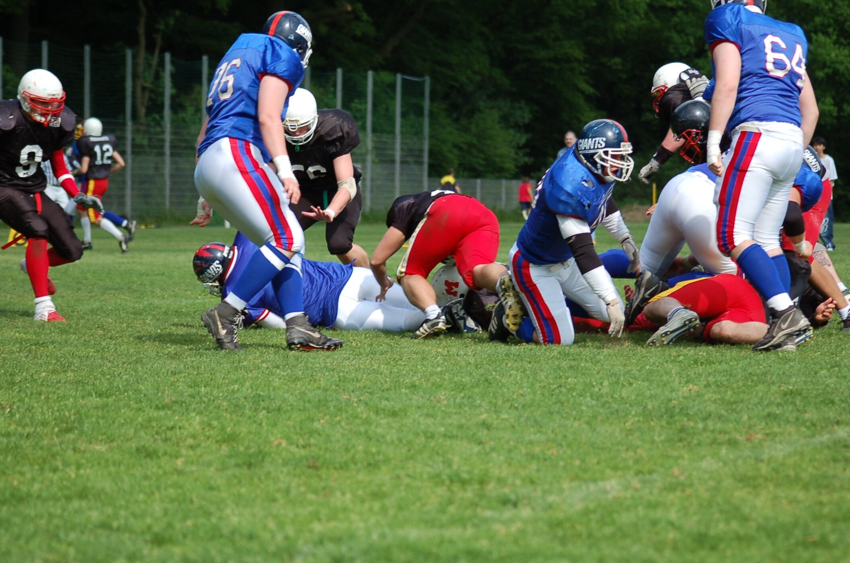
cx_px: 436
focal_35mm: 155
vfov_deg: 8.8
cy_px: 275
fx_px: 3653
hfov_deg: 13.3
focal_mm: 100
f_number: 4.2
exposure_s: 1/1000
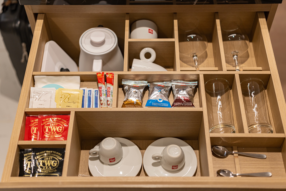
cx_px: 143
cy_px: 96
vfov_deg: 27.0
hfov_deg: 39.6
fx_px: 397
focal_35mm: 50
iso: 125
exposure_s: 1/100
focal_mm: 50
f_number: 2.2
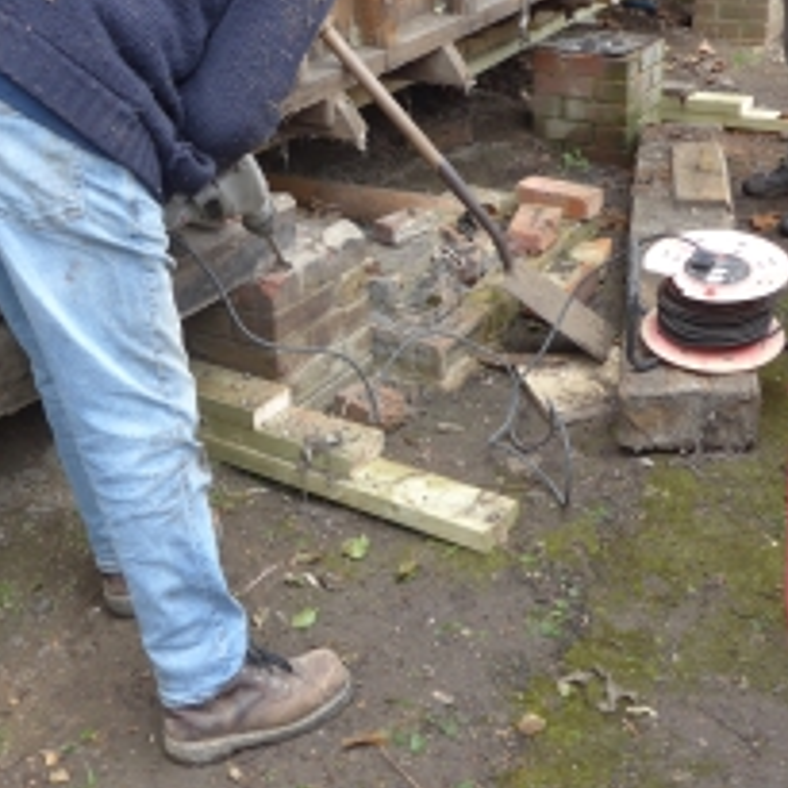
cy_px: 277
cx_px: 311
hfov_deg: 35.2
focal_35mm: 48
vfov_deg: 35.1
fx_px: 1236
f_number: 2.2
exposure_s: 1/125
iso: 80
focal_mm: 6
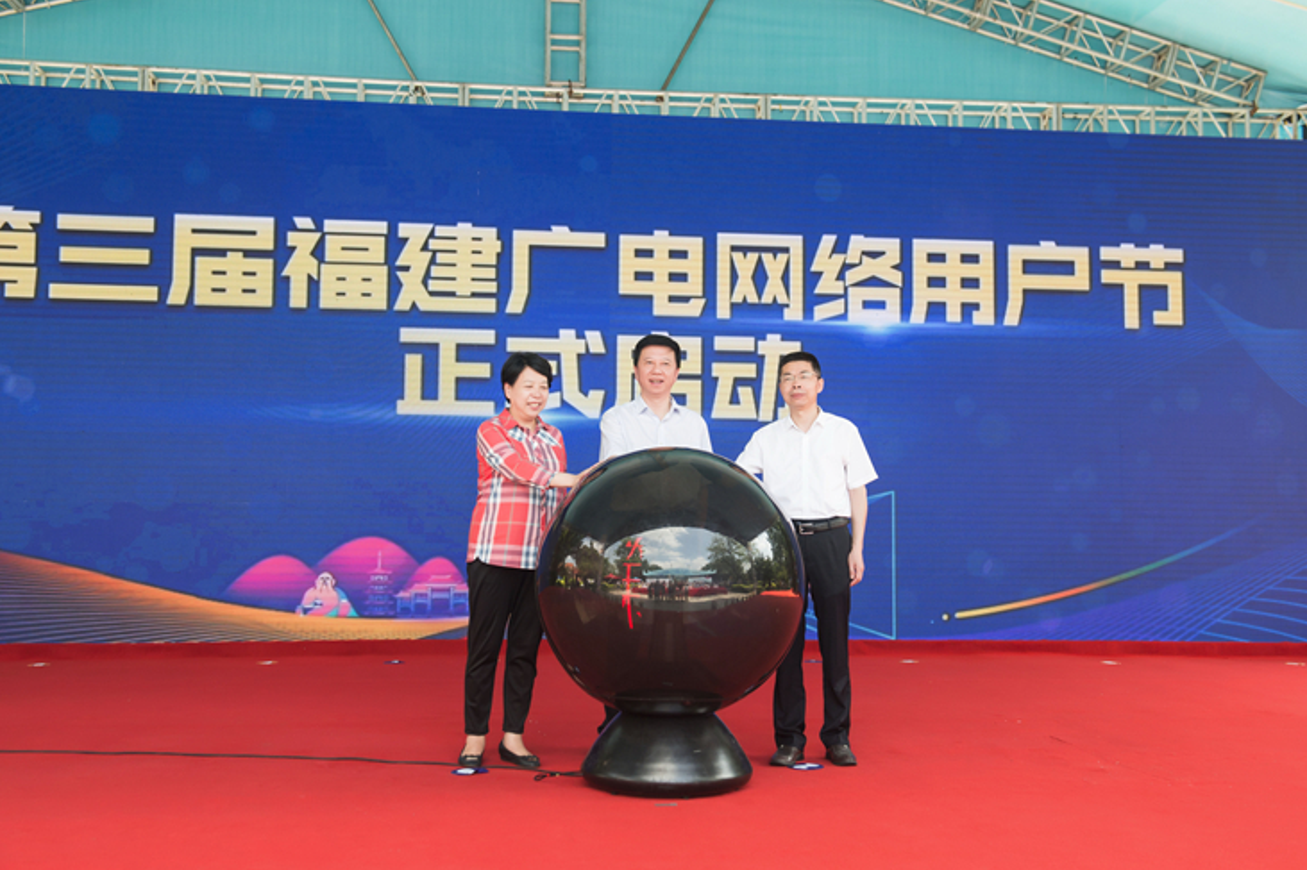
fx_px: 1416
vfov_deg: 34.2
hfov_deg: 49.6
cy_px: 429
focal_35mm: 39
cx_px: 658
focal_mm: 38
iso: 560
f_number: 5.6
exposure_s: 1/250
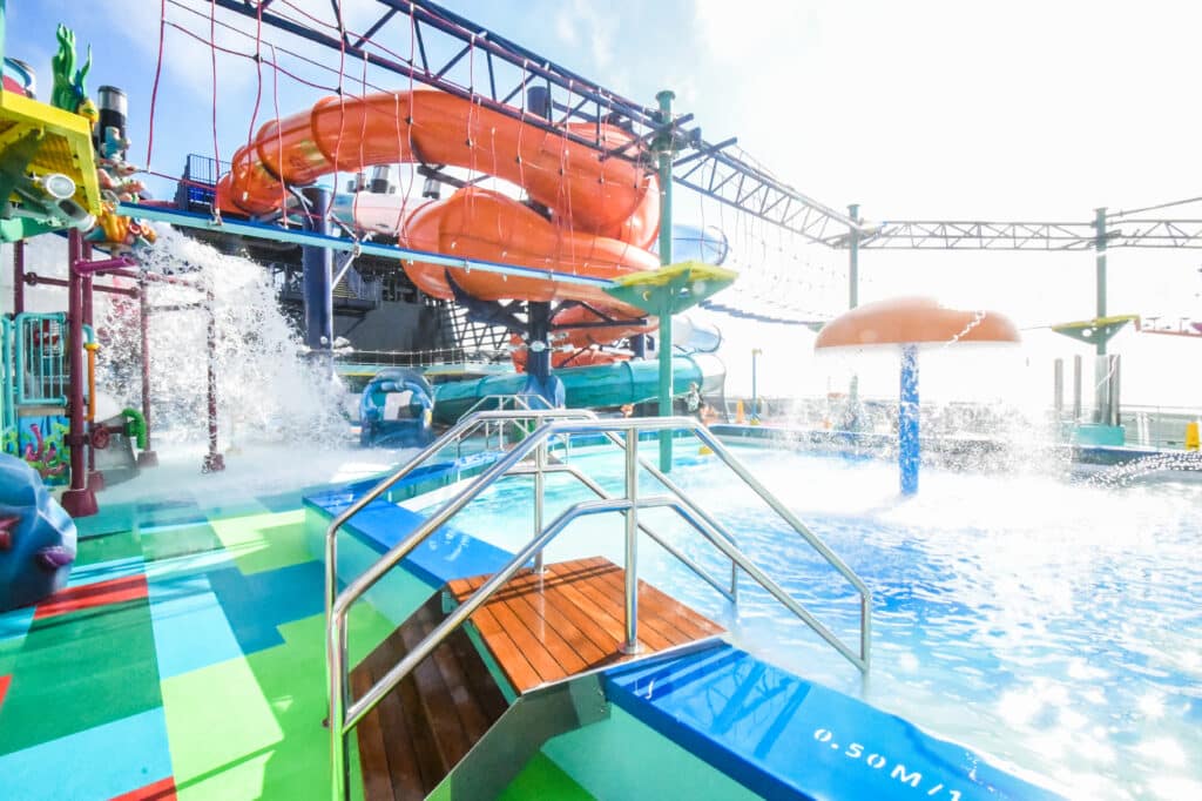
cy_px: 400
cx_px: 601
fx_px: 501
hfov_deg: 100.4
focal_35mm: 15
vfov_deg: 77.3
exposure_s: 1/3200
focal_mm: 10
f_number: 22
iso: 16000
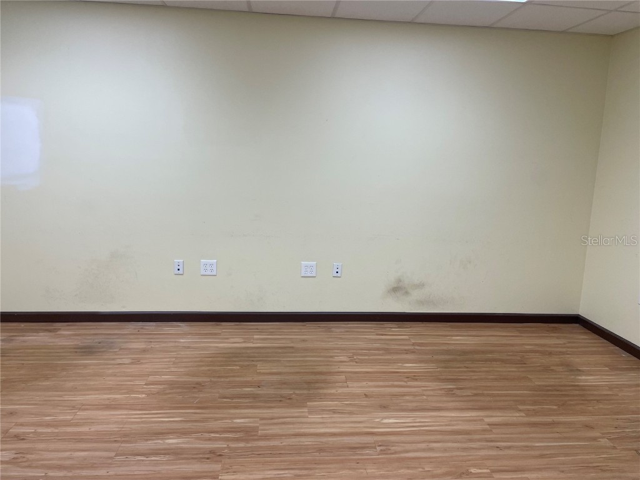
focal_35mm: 26
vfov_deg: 53.1
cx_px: 320
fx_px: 481
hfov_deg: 67.3
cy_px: 240
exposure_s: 1/120
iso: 100
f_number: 1.6
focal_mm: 4.2
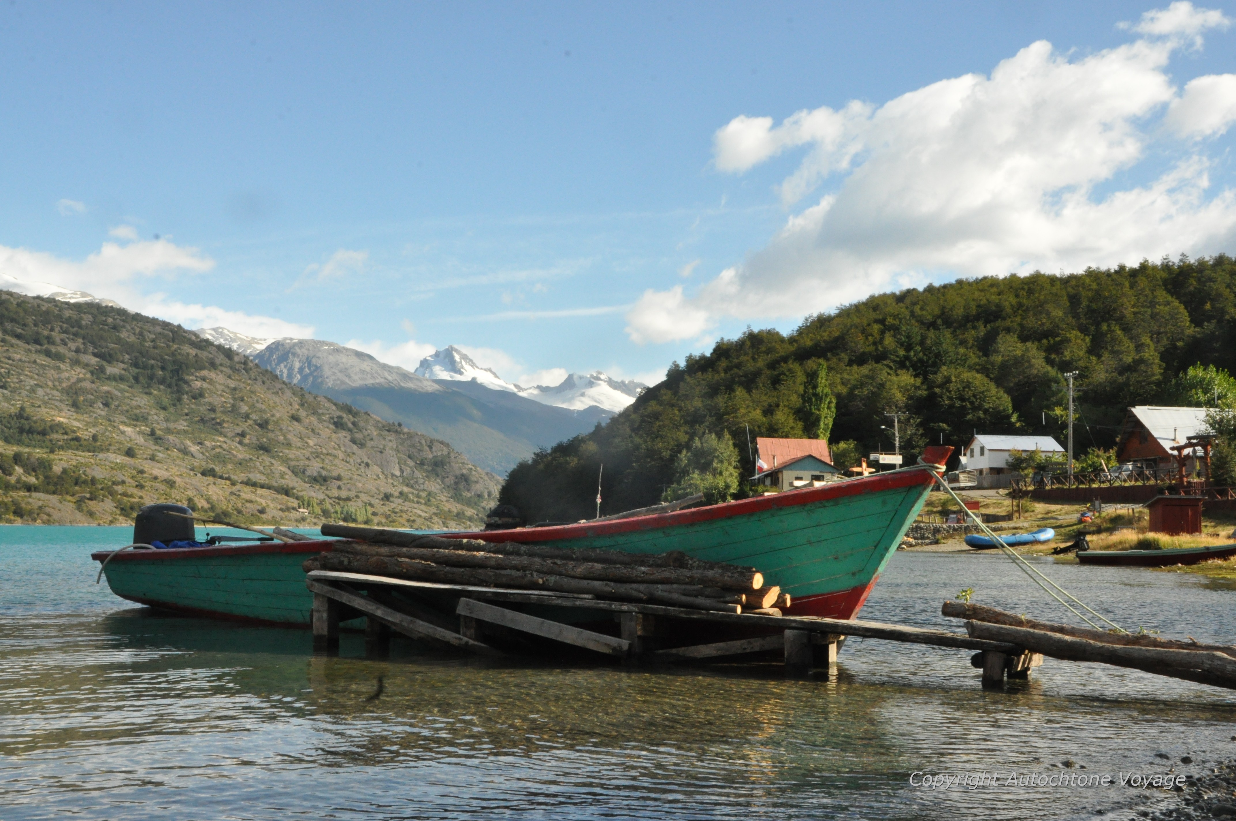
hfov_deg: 45.0
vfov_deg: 30.8
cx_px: 618
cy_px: 410
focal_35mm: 44
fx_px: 1492
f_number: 25
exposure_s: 1/250
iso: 1600
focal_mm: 29
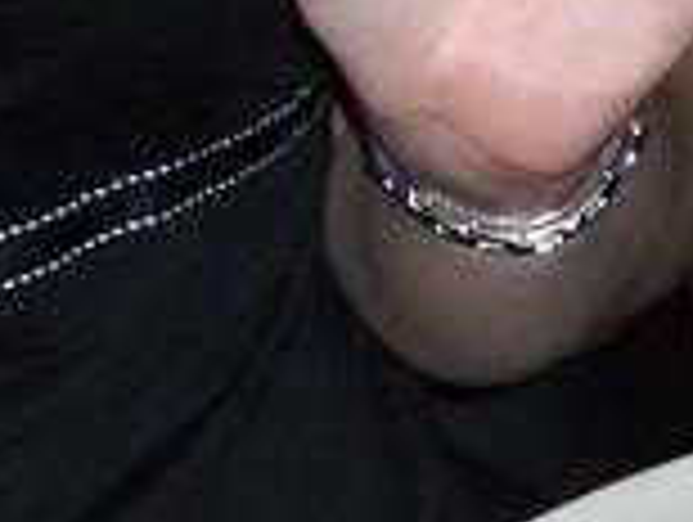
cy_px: 747
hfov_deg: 4.3
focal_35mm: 460
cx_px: 1210
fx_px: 9223
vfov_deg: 3.2
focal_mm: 16.8
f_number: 4.8
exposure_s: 1/90
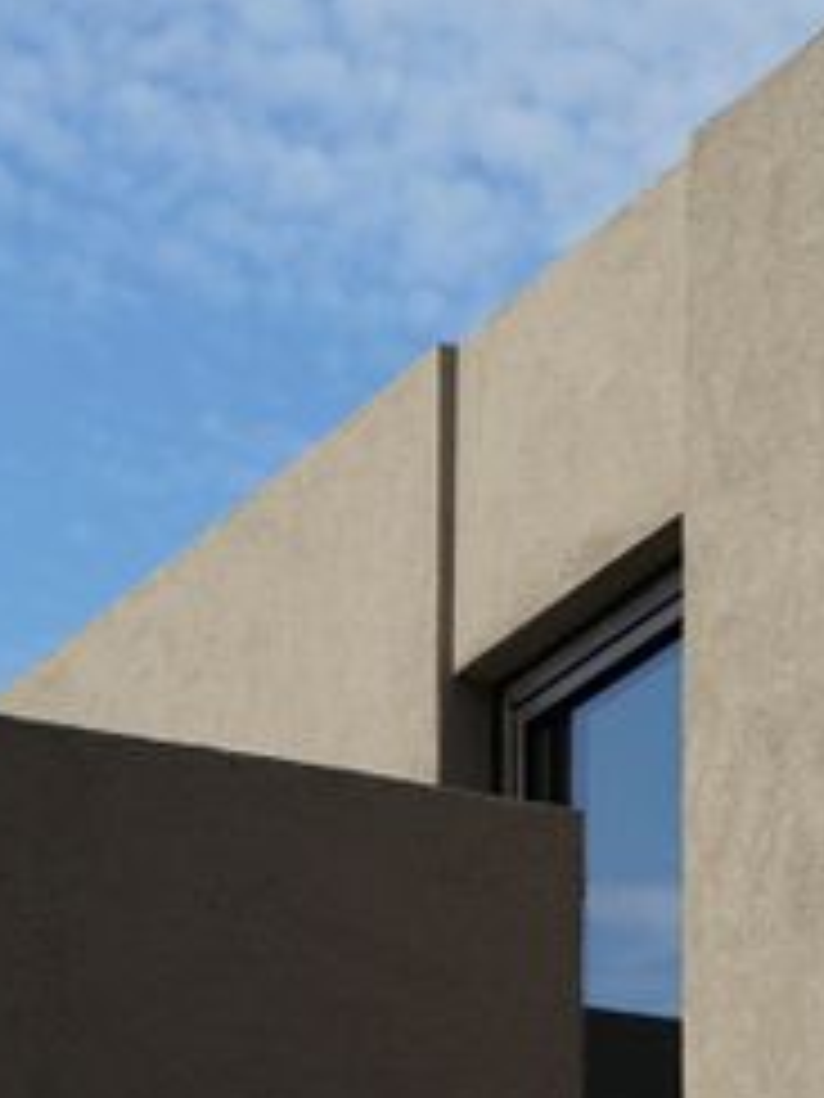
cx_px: 588
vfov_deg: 11.1
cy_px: 868
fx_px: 5649
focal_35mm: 178
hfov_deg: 8.3
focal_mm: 70
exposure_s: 1/500
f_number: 5.6
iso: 125
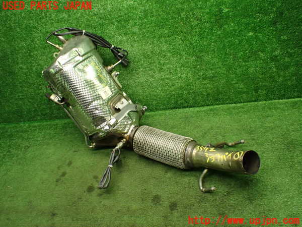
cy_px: 114
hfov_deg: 60.0
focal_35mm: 30
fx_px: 262
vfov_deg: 46.8
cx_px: 151
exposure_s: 1/125
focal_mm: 5.4
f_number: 2.3
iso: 640
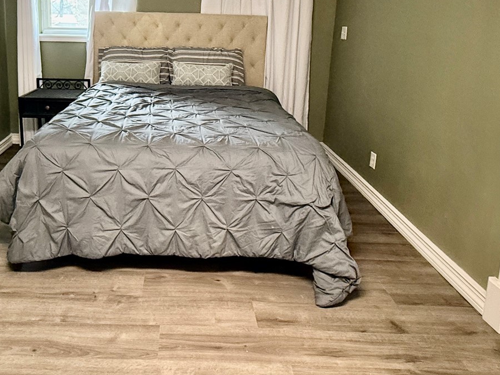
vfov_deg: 45.1
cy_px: 92
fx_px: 433
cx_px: 177
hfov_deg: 58.9
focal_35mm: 30
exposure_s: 1/60
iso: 400
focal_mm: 2.22
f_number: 2.2
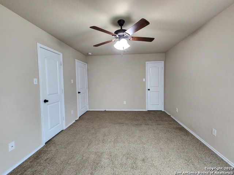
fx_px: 88
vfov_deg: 89.9
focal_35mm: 13
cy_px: 88
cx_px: 117
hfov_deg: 106.2
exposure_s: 1/60
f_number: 2.2
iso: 400
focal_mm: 2.2
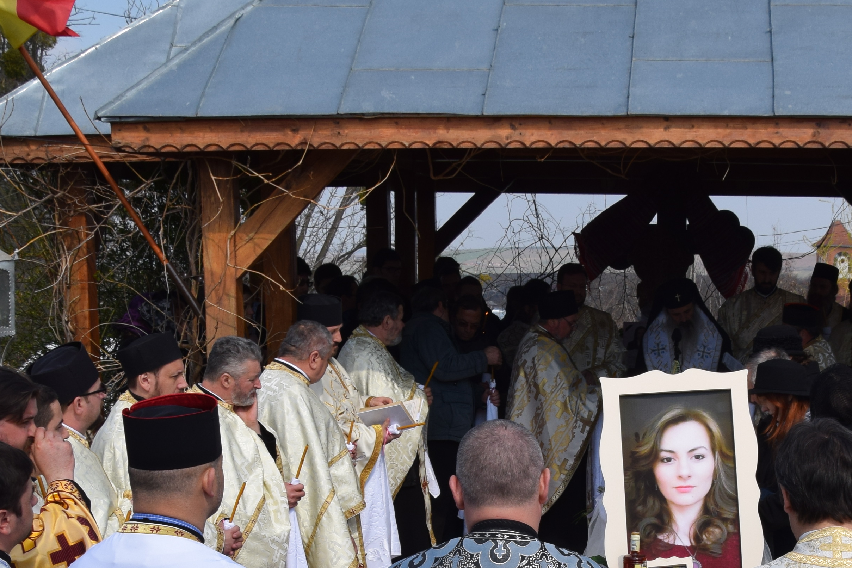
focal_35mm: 67
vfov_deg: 19.3
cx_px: 661
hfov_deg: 29.5
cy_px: 662
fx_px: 1586
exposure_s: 1/400
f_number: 10
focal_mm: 18
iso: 200
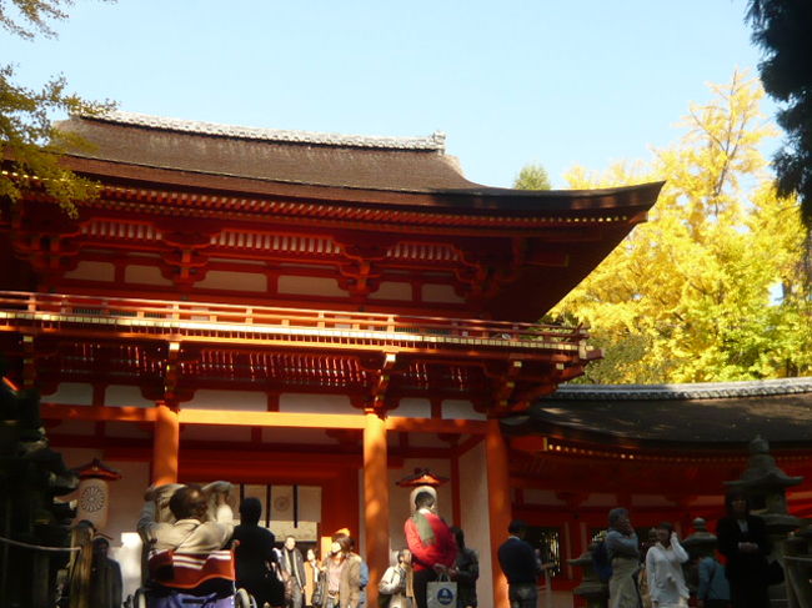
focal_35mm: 45
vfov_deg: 32.2
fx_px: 1055
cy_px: 304
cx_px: 406
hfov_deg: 42.1
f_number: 2.9
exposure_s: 1/320
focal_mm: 4.9
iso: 100
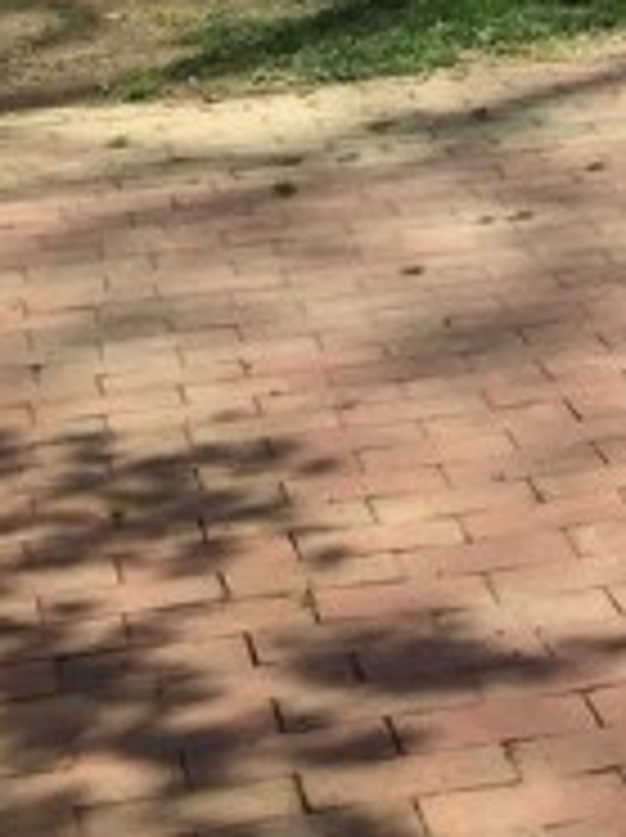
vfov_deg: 15.5
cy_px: -310
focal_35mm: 120
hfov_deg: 11.9
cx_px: 847
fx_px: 2900
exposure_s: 1/1319
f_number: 2.2
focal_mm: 4.15
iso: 32
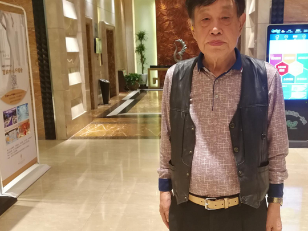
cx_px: 170
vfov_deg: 40.7
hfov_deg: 52.5
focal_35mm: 35
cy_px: 112
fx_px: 311
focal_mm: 3.95
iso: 400
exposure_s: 1/33.3
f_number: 2.2
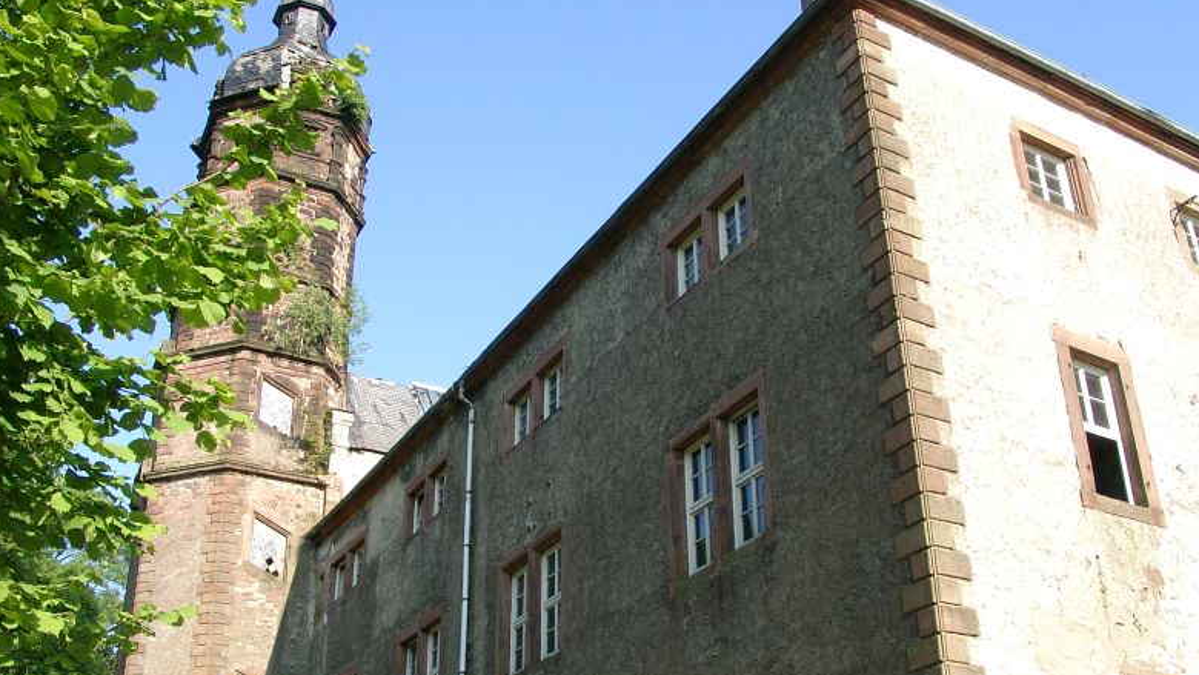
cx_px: 610
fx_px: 1208
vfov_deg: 31.2
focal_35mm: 38
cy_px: 372
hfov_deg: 52.8
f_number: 4
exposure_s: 1/254
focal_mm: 7.13
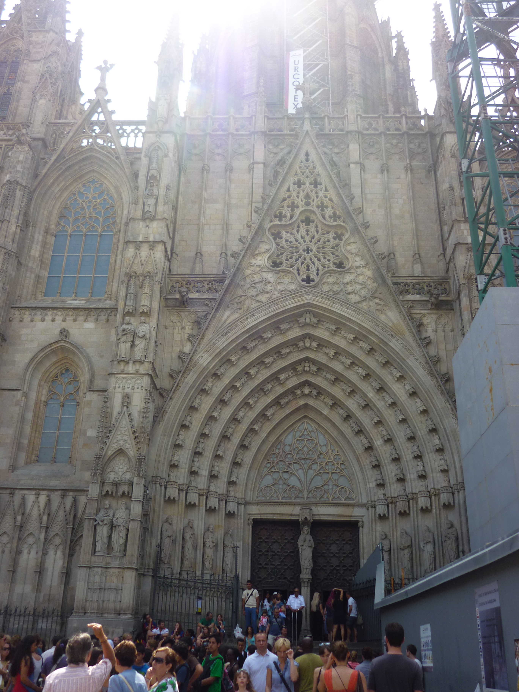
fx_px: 660
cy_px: 346
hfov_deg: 42.9
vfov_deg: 55.4
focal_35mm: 33
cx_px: 260
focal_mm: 5.5
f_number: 2.8
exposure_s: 1/500
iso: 80
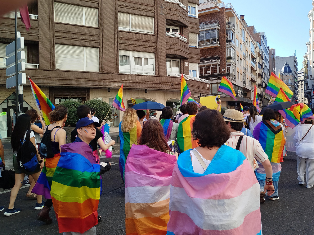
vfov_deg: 44.2
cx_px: 181
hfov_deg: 56.6
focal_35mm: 32
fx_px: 290
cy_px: 121
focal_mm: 5.31
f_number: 1.7
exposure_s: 1/378
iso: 50
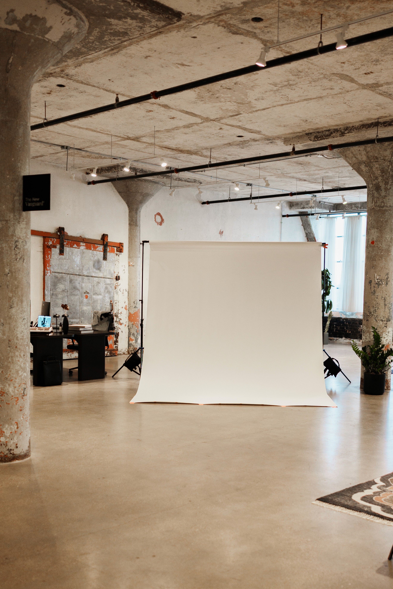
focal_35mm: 42
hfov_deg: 31.8
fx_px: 688
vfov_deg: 46.3
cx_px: 226
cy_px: 325
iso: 800
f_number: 1.4
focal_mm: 24
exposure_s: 1/200
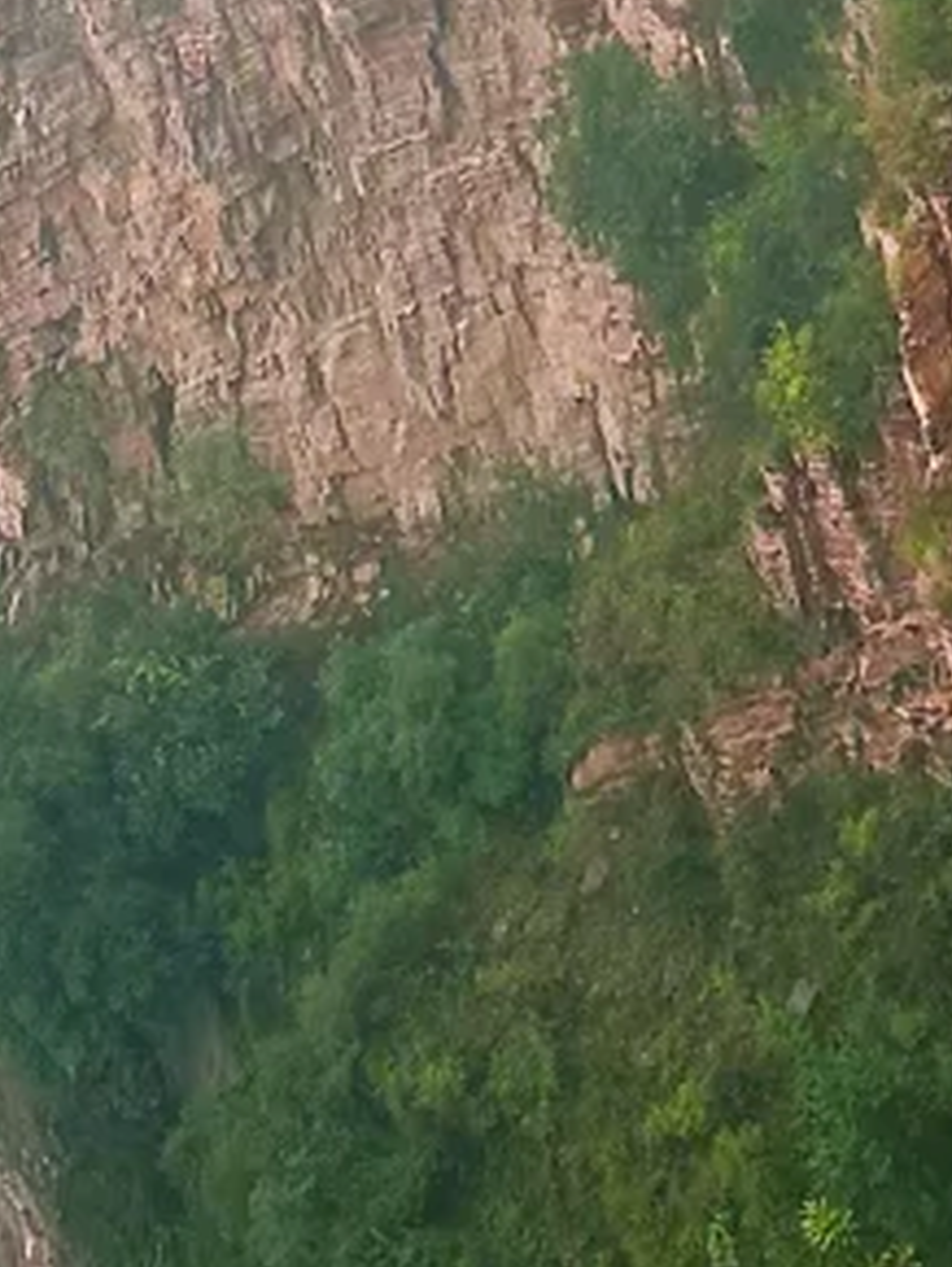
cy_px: -996
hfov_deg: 12.5
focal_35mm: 119
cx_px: 371
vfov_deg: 14.6
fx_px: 4357
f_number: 1.78
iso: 80
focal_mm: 6.86
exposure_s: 1/864
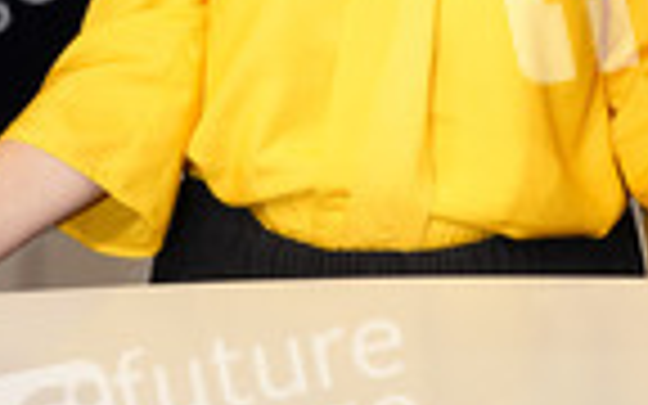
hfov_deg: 21.0
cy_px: -248
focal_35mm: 99
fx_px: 1748
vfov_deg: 12.4
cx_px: 320
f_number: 5.6
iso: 2000
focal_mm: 35
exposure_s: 1/125
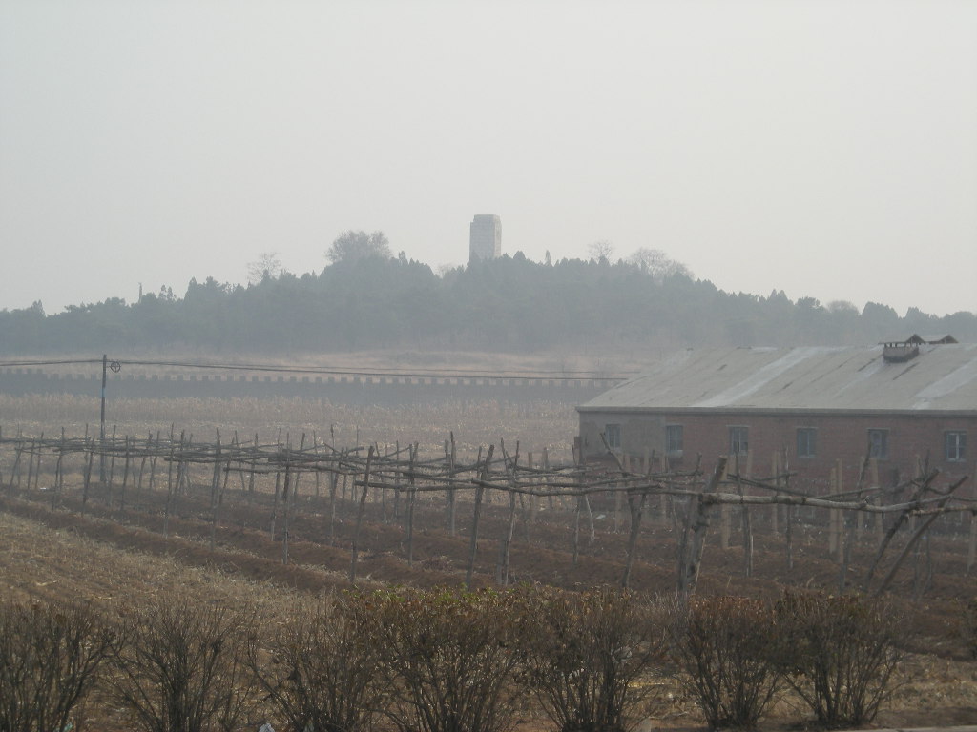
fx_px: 2964
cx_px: 488
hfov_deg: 18.7
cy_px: 366
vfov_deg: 14.1
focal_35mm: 105
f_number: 4.7
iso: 50
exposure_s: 1/168
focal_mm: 17.1
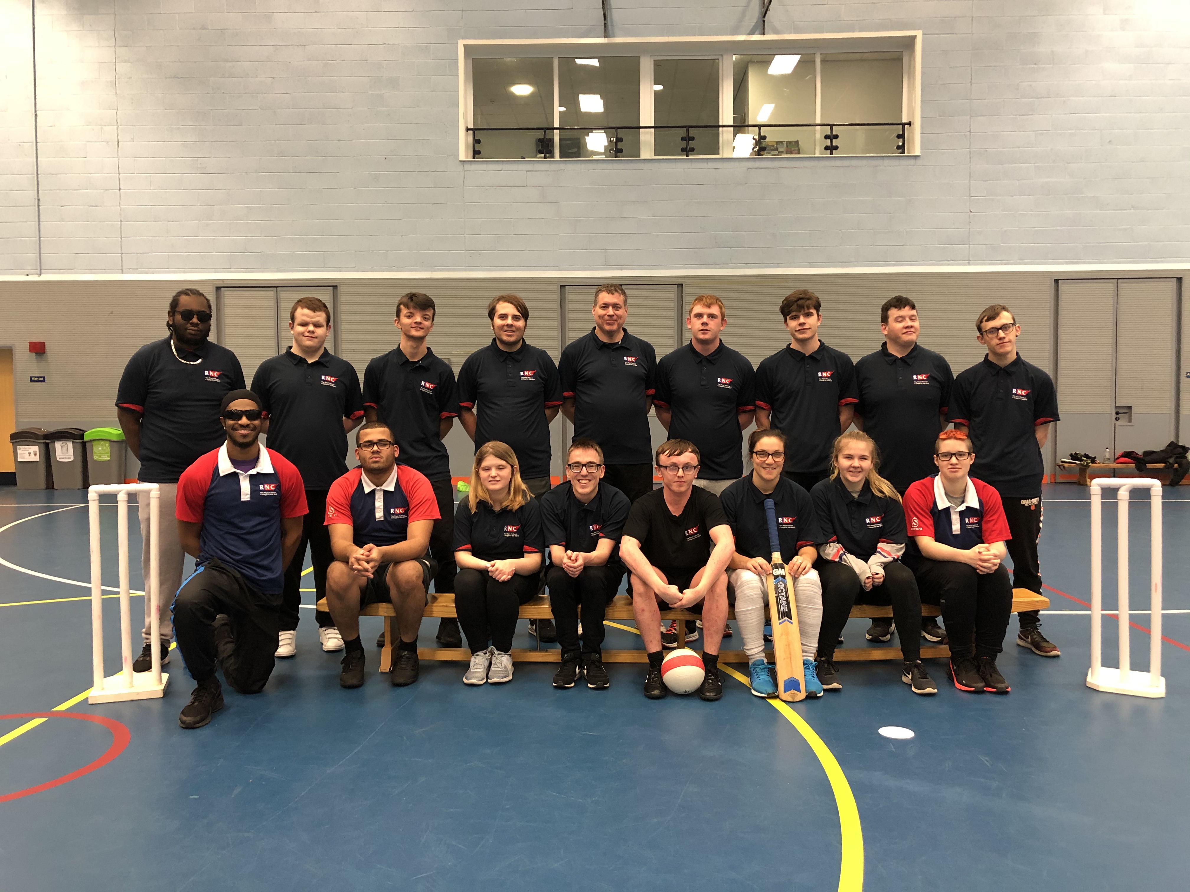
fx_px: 963
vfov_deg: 49.7
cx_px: 595
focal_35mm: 28
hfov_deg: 63.4
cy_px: 446
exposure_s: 1/17
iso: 80
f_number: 1.8
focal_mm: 3.99
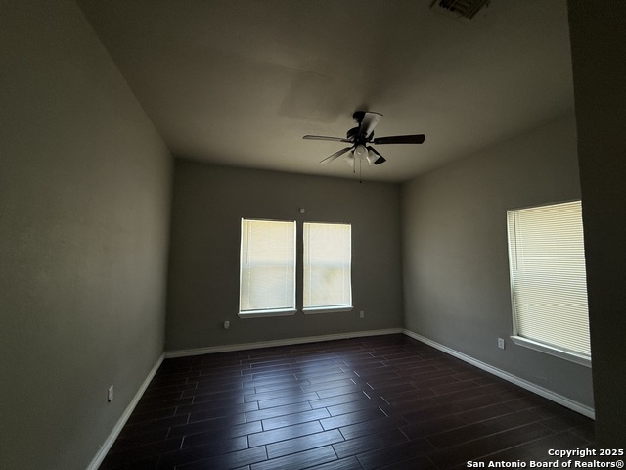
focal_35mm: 14
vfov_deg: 85.7
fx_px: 253
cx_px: 313
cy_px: 235
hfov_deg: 102.1
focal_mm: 2.22
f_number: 2.2
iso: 320
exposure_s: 1/60
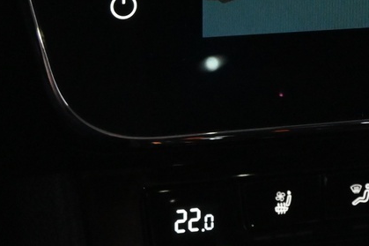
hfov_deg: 16.2
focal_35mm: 119
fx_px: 1218
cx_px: 490
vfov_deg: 10.8
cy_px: -188
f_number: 5.6
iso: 4000
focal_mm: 20.5
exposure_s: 1/30
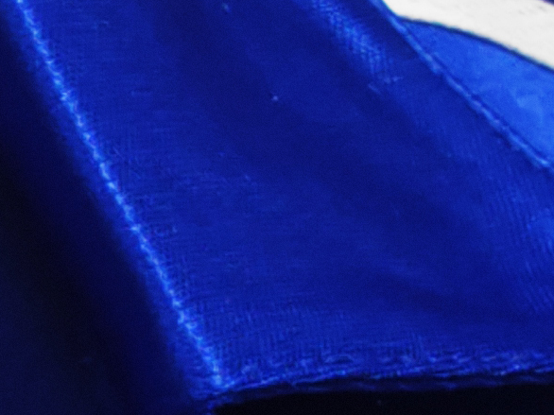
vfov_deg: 9.3
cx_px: -1008
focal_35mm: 157
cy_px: 477
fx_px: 2512
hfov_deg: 10.0
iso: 64
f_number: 2.2
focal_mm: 2.59
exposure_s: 1/50
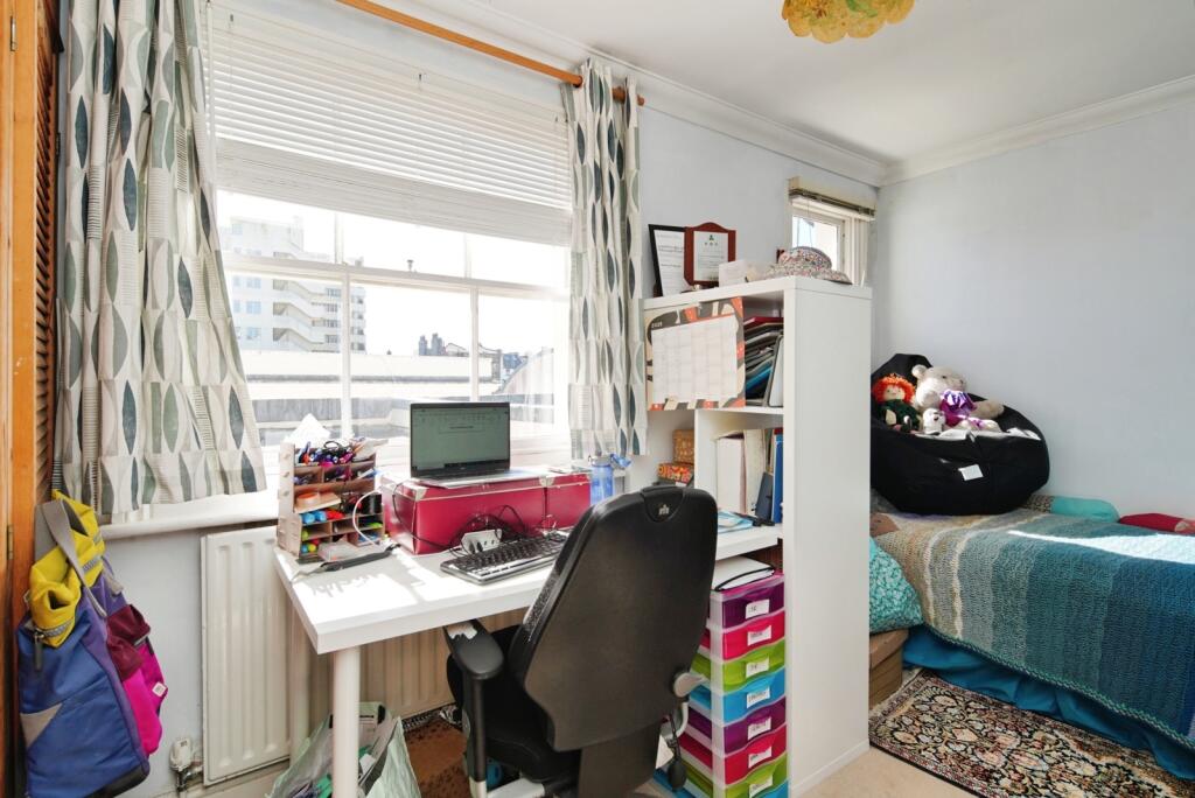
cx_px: 598
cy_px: 399
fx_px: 565
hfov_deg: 93.2
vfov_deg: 70.5
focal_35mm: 17
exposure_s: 1/250
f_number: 9
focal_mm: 17
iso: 640
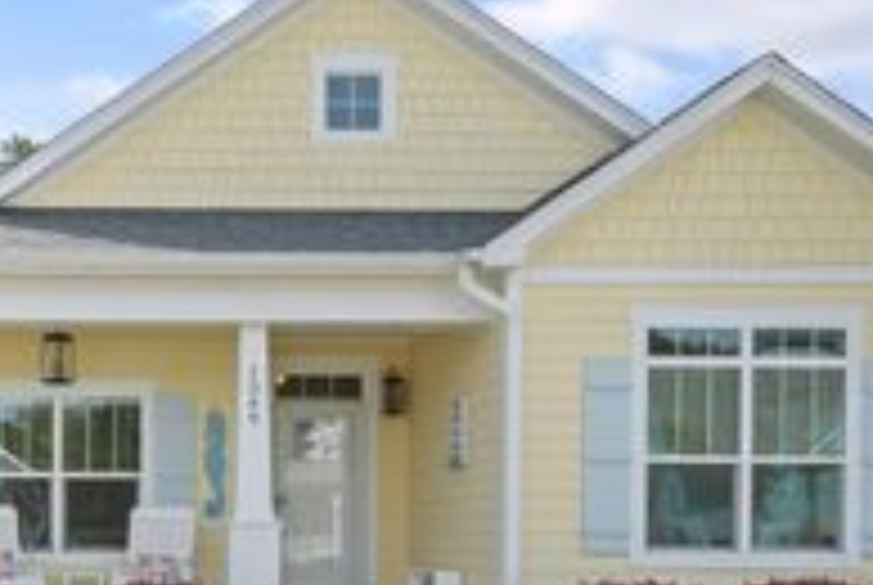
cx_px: 63
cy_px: 529
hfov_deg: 34.5
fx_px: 1311
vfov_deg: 24.4
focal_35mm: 54
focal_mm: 14
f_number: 5.6
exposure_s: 1/125
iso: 100
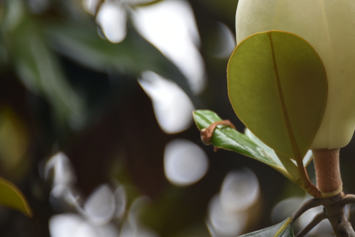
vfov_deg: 2.4
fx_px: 5585
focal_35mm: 566
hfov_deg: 3.6
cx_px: 310
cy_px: 64
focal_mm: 300
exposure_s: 1/640
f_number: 5.6
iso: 560
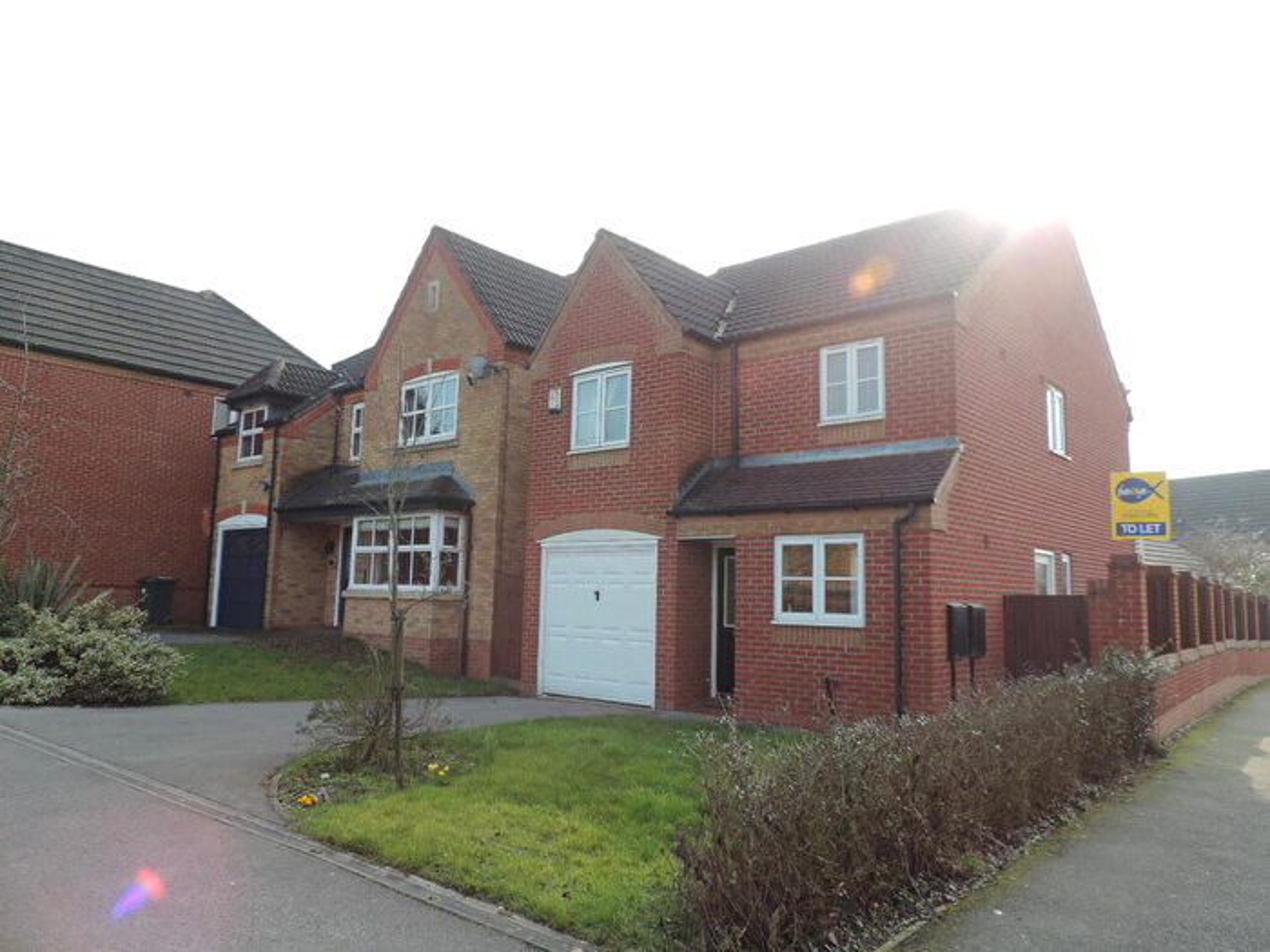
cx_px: 635
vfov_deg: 56.8
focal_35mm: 24
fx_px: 881
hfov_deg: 71.6
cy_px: 476
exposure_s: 1/320
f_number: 3
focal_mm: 4.3
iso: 80
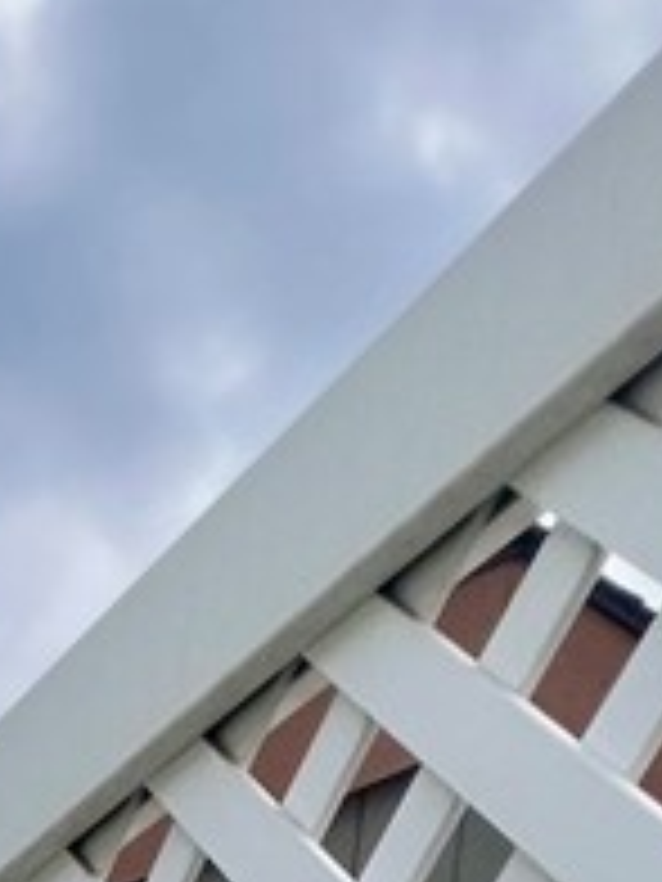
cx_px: -860
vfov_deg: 15.8
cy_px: 2048
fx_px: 1734
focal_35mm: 68
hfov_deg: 14.9
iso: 32
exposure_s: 1/389
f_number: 1.8
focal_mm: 1.57
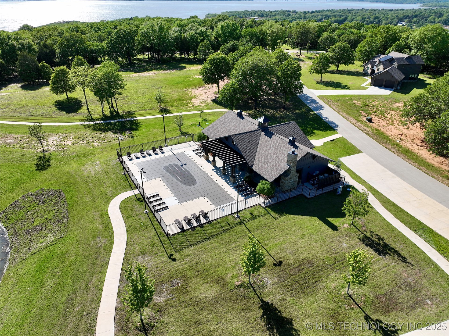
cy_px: 168
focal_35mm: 24
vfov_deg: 56.8
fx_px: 311
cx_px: 224
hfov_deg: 71.6
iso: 200
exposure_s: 1/2000
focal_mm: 12.29
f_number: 2.8
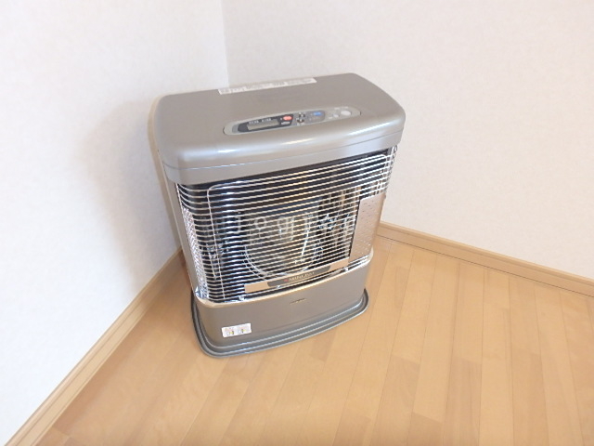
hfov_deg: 79.0
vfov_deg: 63.4
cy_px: 223
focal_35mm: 21
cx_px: 297
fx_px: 360
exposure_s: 1/30
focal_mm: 3.7
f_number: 3.5
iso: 400
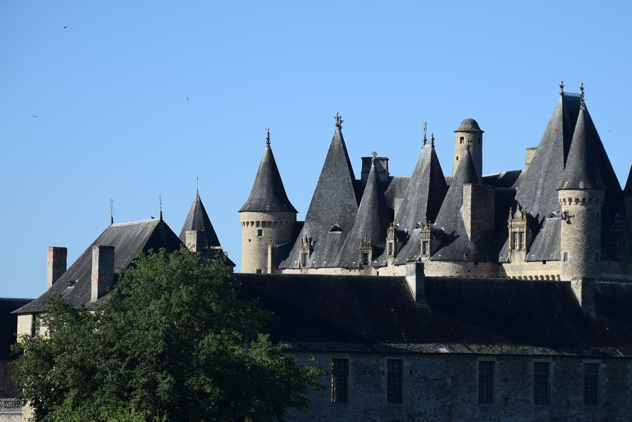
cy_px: 258
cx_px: 400
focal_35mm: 181
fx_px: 3177
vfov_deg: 7.6
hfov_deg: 11.4
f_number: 6.3
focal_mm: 90
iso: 200
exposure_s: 1/640
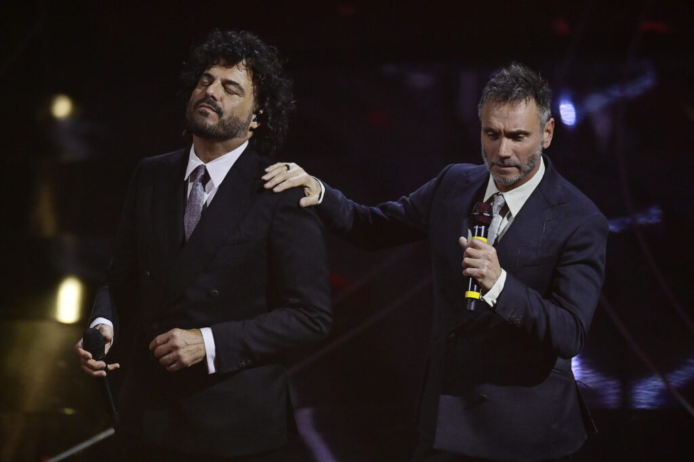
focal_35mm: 300
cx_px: 347
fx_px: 5781
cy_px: 231
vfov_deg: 4.6
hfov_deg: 6.9
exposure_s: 1/800
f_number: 3.2
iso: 4000
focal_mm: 300
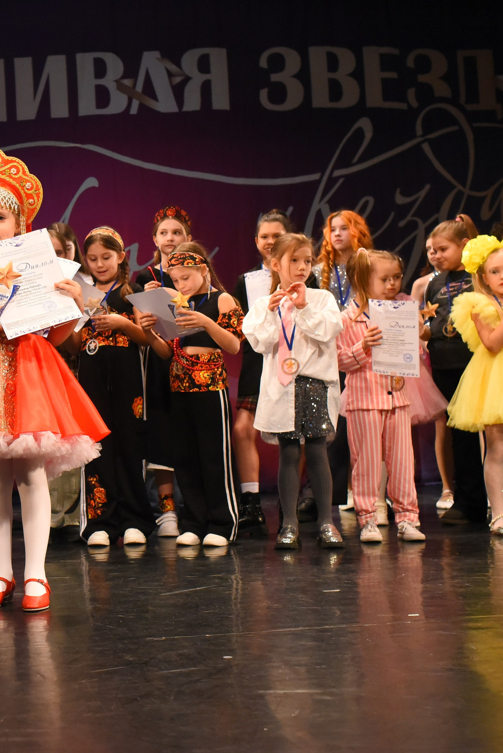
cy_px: 376
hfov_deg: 24.3
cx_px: -10
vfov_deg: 37.5
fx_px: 1110
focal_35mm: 53
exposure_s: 1/250
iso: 5000
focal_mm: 35
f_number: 6.3
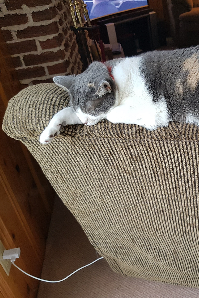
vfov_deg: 51.9
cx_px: 172
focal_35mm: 37
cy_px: 151
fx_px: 307
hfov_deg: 34.3
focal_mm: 4.2
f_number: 1.7
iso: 160
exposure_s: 1/40
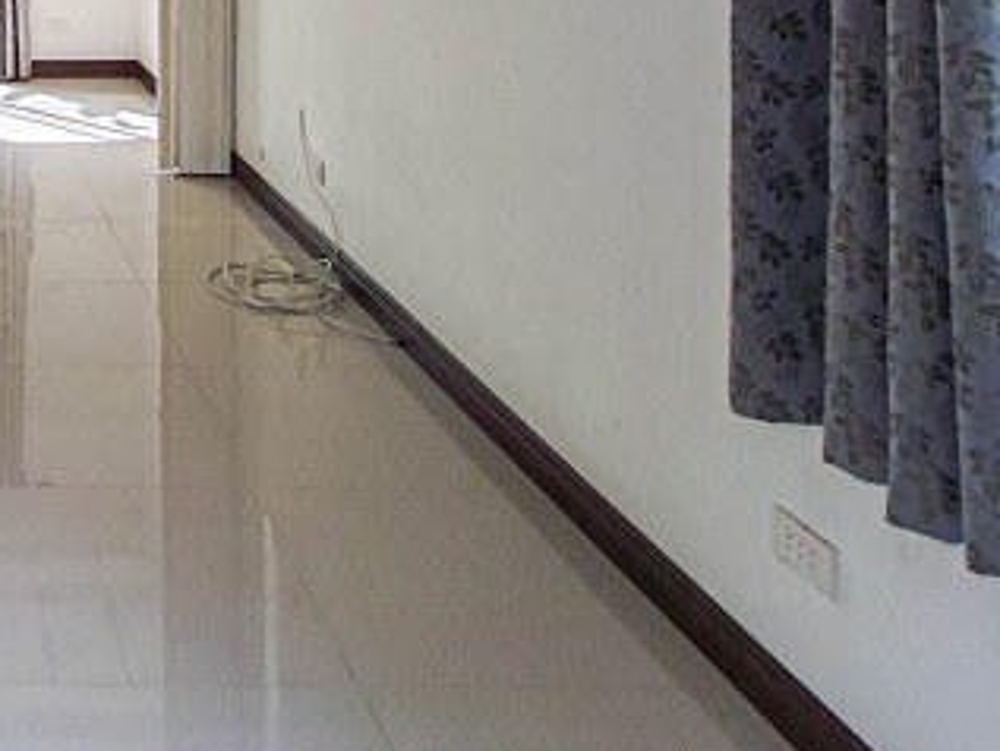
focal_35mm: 41
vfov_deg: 29.2
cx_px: -148
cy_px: -196
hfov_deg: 37.0
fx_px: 1185
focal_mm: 1.74
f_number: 2.2
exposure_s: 1/100
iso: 50
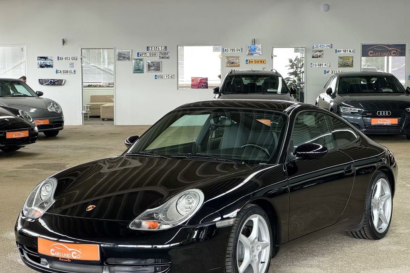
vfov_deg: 16.9
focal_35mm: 81
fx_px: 923
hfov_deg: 25.1
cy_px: 154
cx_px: 207
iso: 200
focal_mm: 9
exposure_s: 1/99
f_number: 2.8
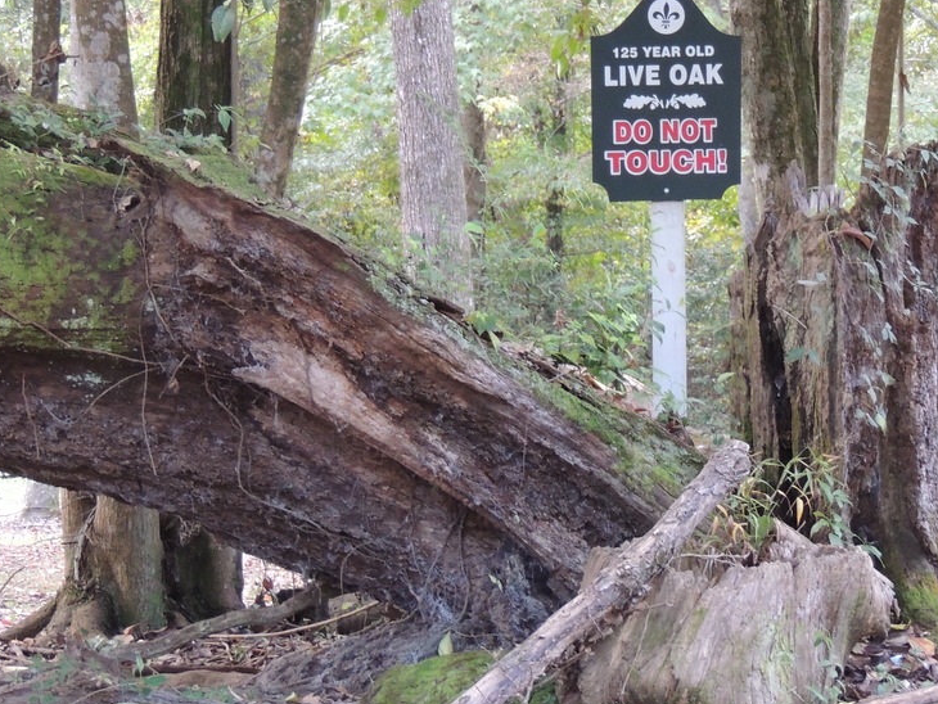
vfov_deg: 8.1
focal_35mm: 184
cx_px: 663
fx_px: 4988
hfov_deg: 10.7
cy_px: 239
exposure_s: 1/25
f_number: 4.2
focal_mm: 18.7
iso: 400
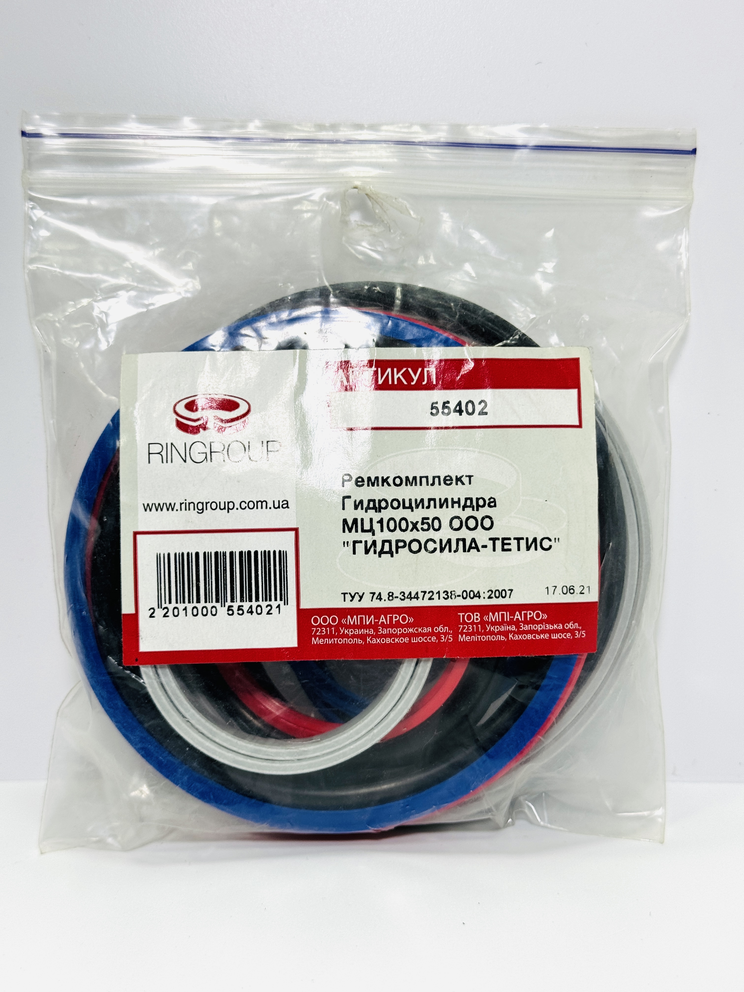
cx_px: 372
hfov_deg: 30.3
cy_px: 496
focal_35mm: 48
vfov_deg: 39.7
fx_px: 1376
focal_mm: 6.76
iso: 50
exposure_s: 1/100
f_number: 1.78
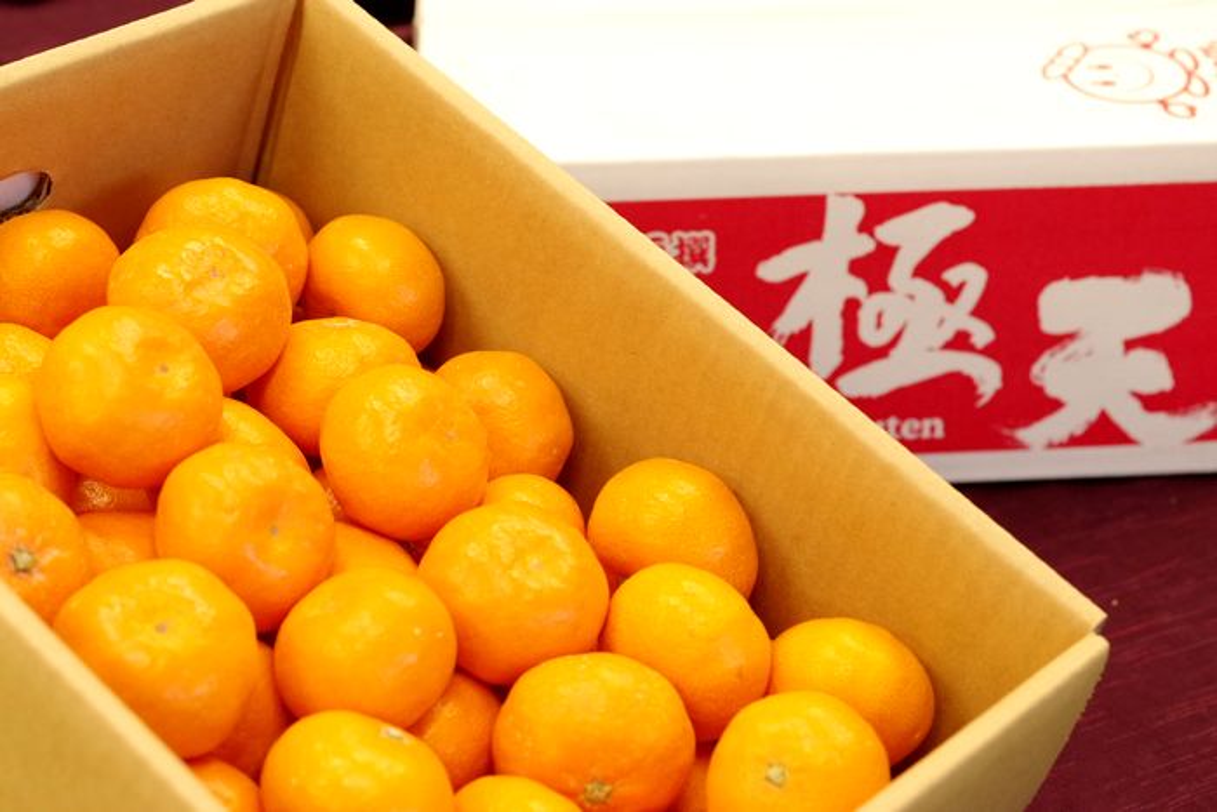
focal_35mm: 75
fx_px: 2536
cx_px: 608
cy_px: 406
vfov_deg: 18.2
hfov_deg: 27.0
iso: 1600
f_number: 4.5
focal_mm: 50
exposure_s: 1/100
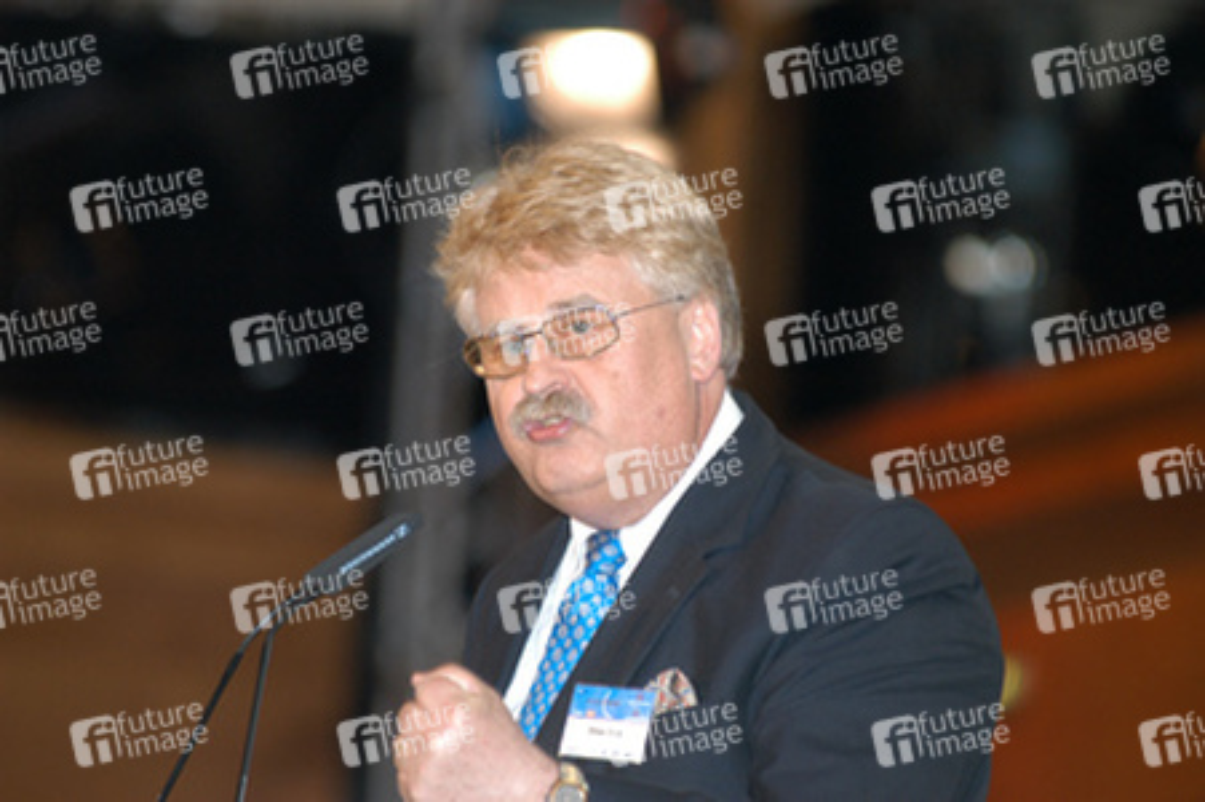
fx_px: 10034
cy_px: 401
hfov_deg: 6.9
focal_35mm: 300
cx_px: 602
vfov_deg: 4.6
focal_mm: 200
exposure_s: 1/125
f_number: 2.8
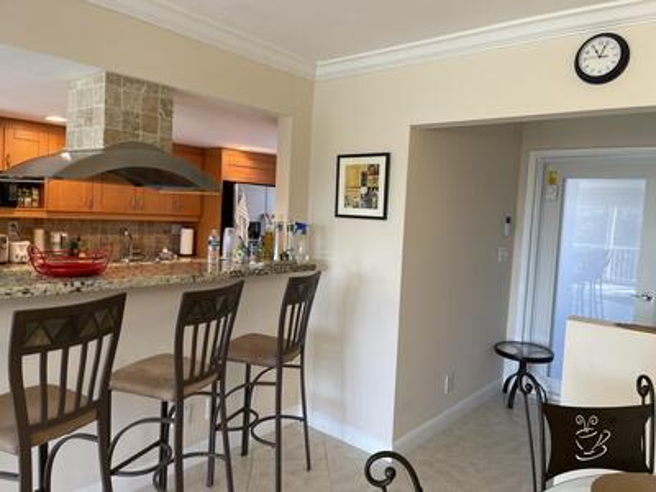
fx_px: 493
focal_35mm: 26
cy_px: 246
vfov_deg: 53.1
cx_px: 328
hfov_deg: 67.3
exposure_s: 1/60
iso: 80
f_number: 1.6
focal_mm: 5.1
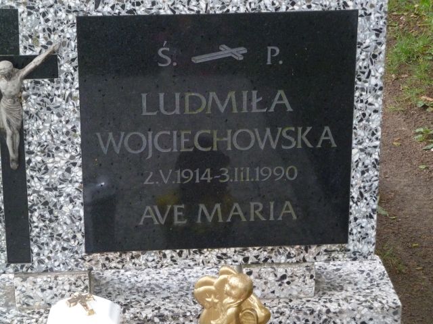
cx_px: 216
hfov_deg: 18.9
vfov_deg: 14.2
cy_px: 162
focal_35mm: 104
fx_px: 1301
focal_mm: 17
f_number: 4.3
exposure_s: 1/80
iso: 400
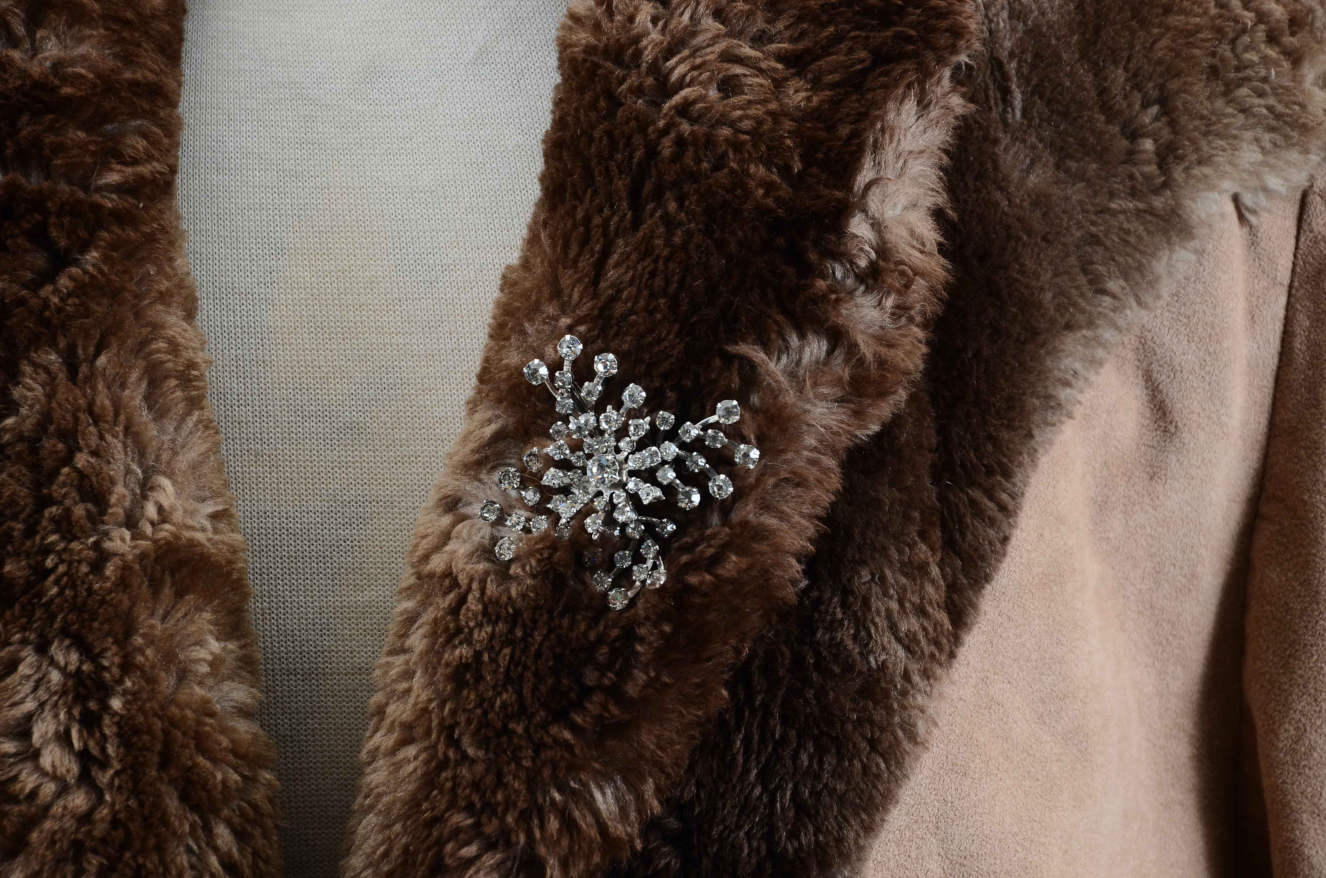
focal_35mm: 158
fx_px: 5789
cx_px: 663
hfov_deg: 13.1
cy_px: 439
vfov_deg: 8.7
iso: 160
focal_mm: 105
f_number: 7.1
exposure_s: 1/80
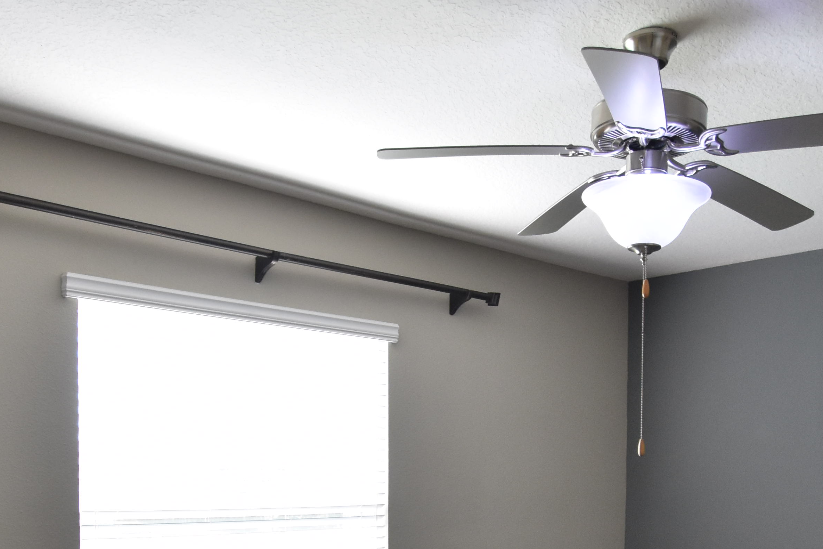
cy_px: 495
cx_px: 479
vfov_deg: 33.2
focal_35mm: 38
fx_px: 869
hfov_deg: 50.5
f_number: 3.5
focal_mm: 10
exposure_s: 1/250
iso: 800
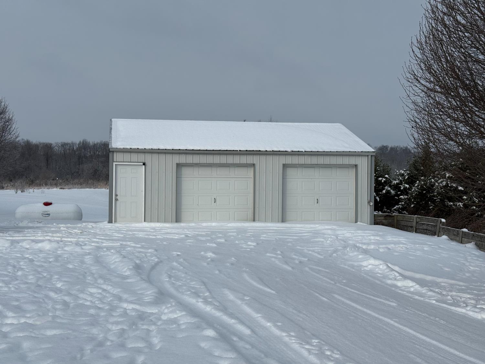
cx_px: 242
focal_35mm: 48
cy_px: 182
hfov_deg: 39.7
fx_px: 673
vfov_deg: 30.3
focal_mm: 6.76
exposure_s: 1/8772
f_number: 1.78
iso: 64
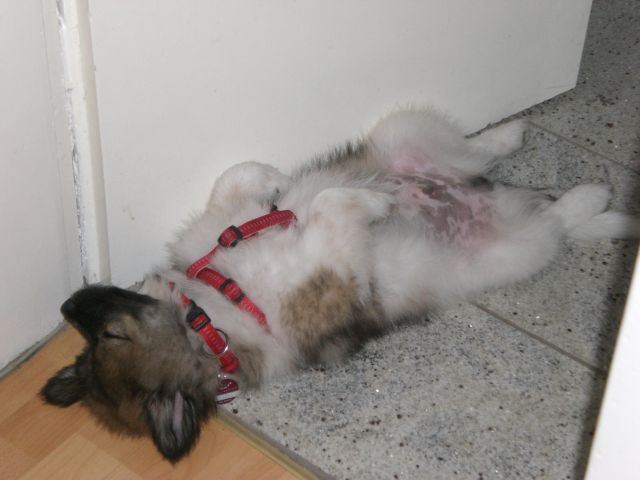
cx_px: 320
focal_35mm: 87
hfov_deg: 22.5
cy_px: 240
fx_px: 1609
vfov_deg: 17.0
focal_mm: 14.49
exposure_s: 1/60
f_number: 5
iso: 200
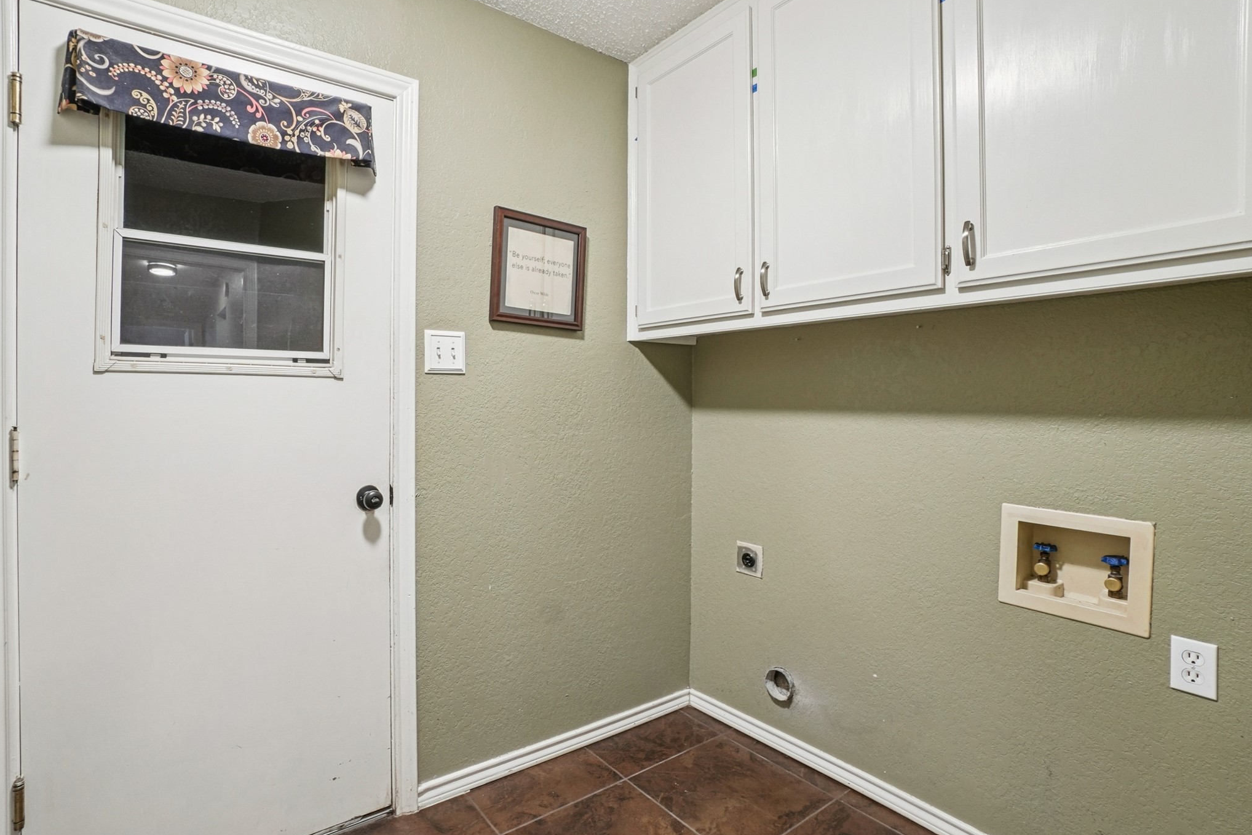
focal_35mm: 16
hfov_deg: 96.7
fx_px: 556
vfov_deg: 73.8
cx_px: 601
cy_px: 407
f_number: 8
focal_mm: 10
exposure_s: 1/3.33
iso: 400
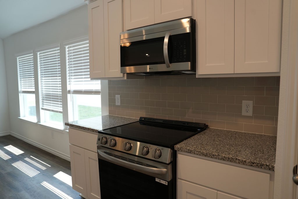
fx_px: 199
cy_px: 100
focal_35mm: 24
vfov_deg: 53.1
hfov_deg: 73.7
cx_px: 149
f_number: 4
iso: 640
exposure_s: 1/160
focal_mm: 24
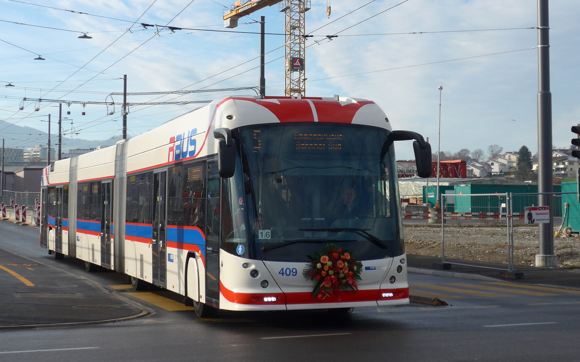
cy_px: 146
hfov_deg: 30.2
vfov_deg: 19.1
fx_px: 1075
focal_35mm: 68
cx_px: 301
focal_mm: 12
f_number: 3.5
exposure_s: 1/800
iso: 80
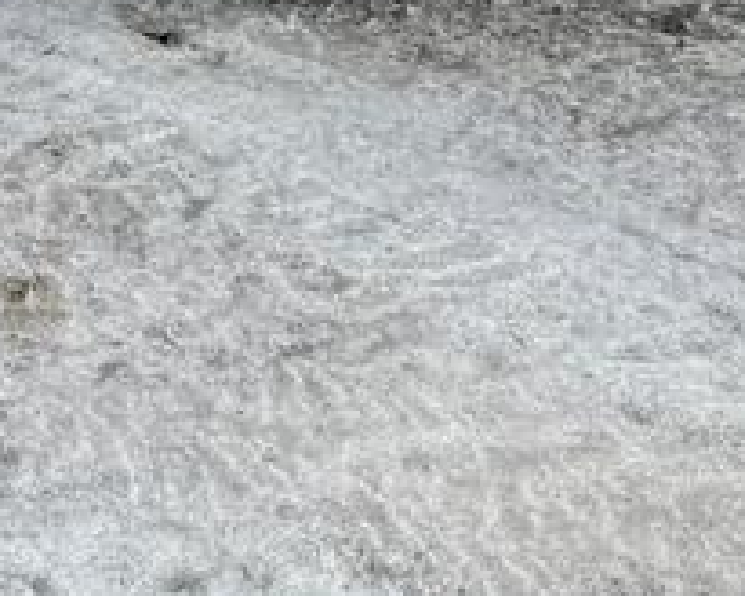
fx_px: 3219
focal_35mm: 146
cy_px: -985
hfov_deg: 12.0
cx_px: -658
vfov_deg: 9.1
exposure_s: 1/5348
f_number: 1.78
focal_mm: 6.76
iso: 80
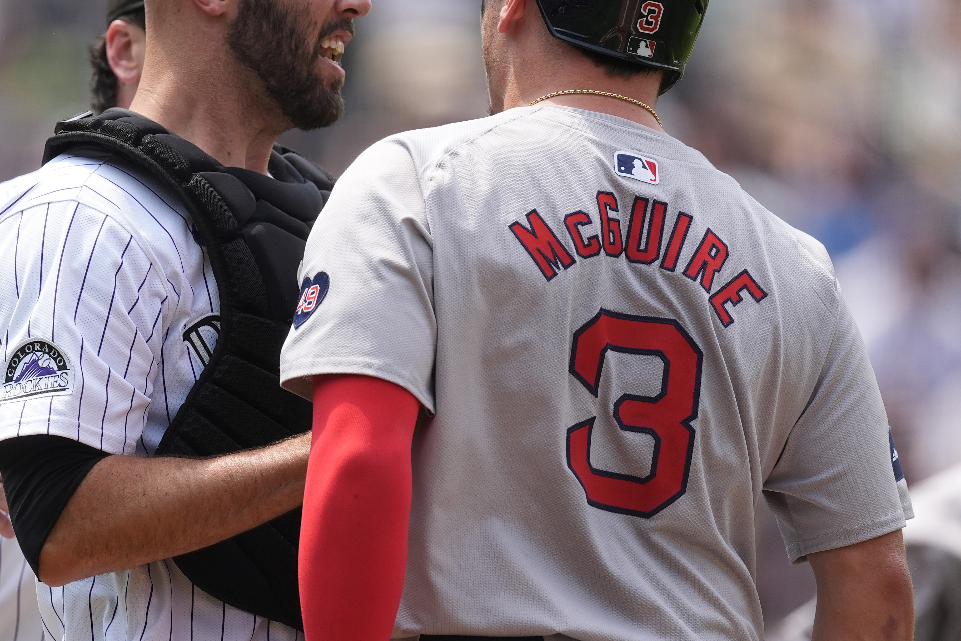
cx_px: 176
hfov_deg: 2.1
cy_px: 293
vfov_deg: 1.4
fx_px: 26319
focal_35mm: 986
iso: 400
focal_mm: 600
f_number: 4
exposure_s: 1/1600
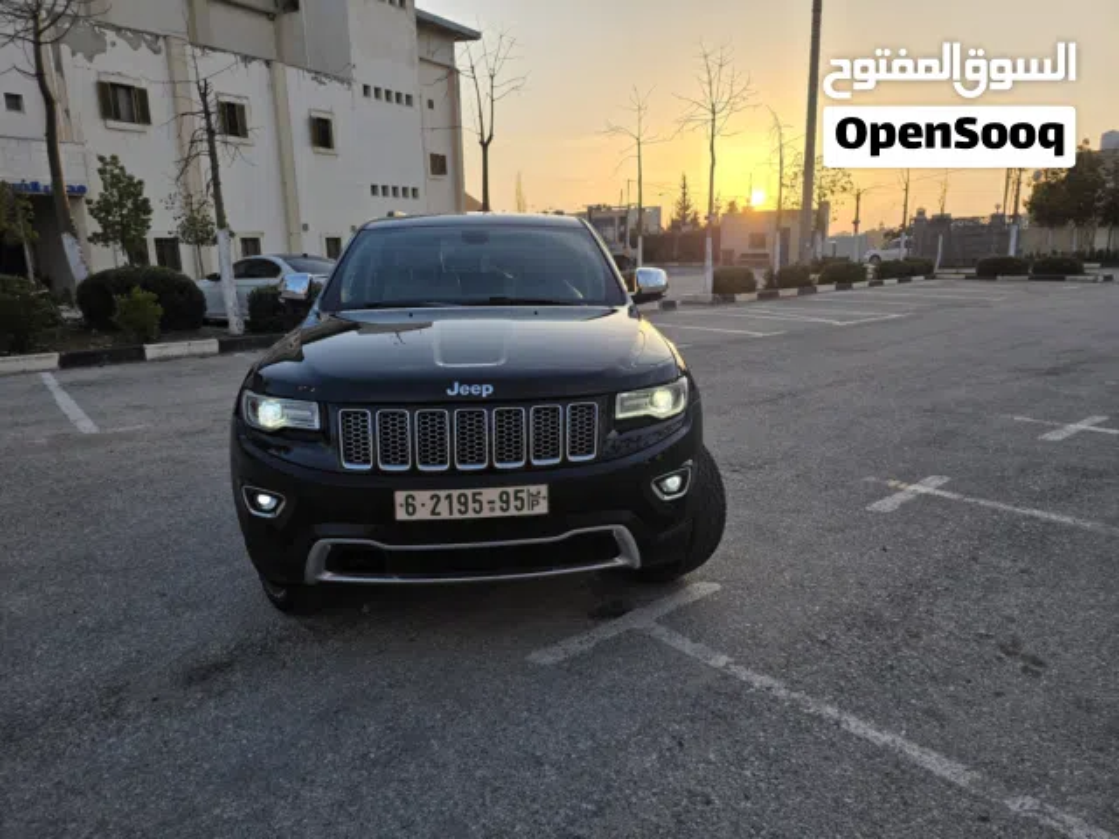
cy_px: 420
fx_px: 744
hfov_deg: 73.9
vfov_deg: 58.9
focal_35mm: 23
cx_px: 560
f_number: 1.7
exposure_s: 1/1000
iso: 40
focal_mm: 6.3
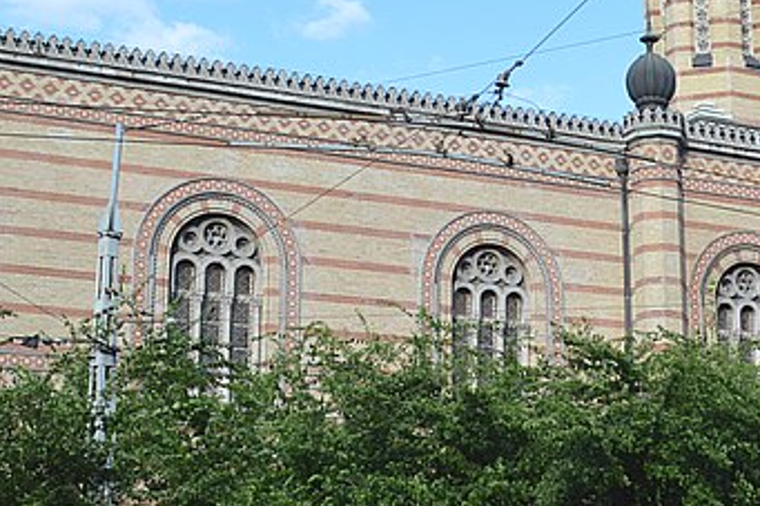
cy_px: 159
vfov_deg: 16.8
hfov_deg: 24.5
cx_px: 642
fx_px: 1709
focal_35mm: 81
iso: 100
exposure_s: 1/160
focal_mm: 18
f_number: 6.3
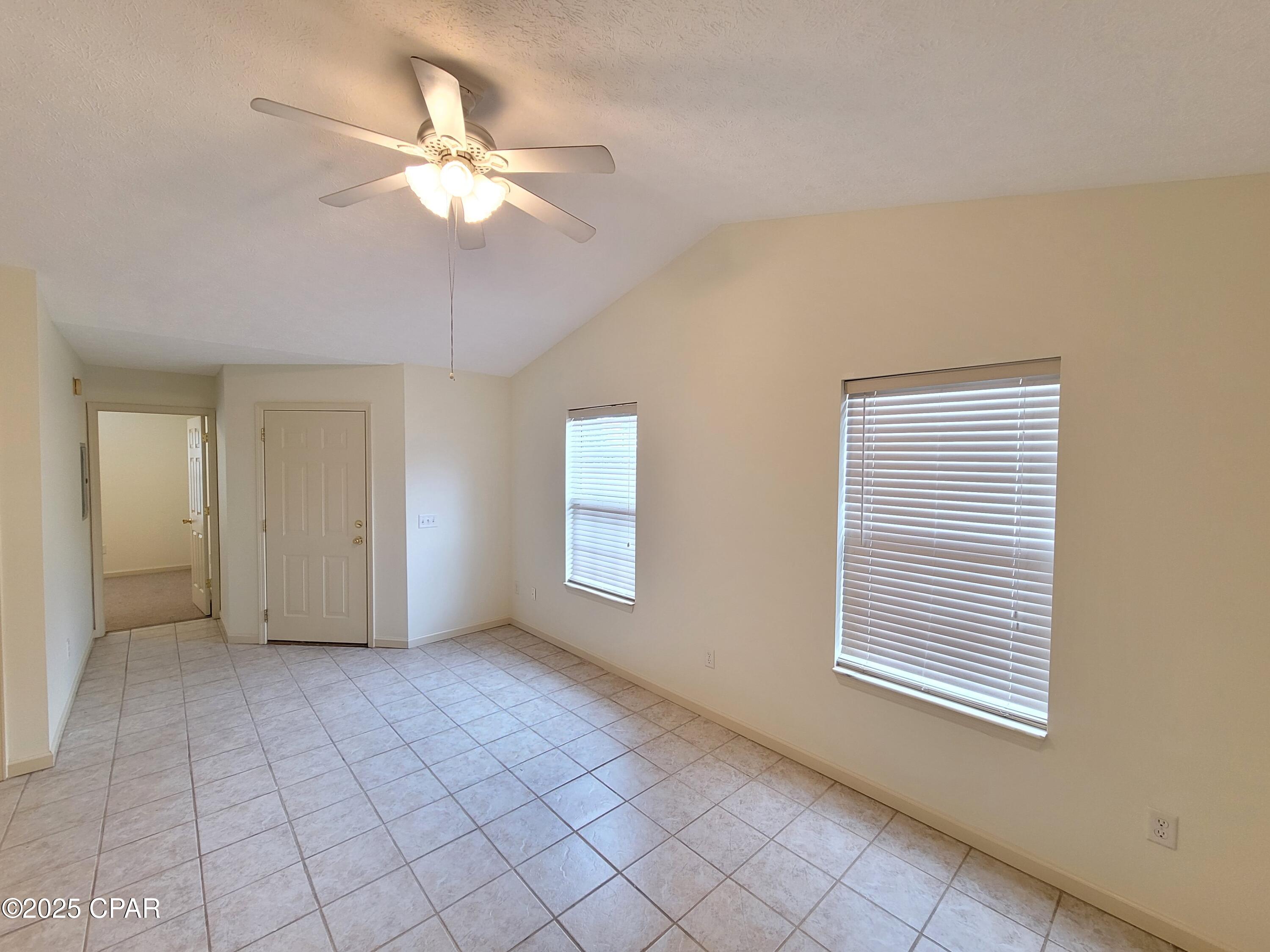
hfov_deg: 106.2
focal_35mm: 13
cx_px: 635
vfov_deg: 89.9
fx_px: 477
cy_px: 476
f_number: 2.2
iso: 200
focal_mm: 2.2
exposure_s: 1/60
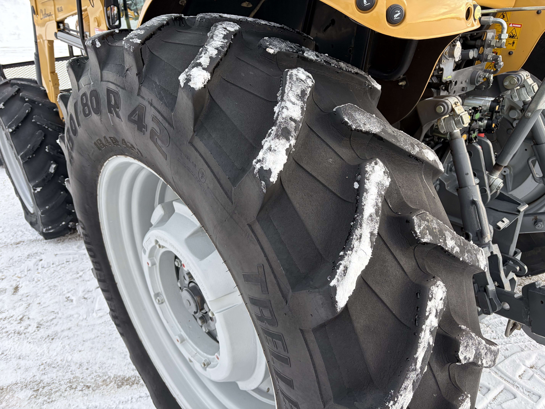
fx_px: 409
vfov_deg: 53.1
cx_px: 272
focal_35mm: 26
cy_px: 204
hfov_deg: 67.3
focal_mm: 5.96
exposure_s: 1/121
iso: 40
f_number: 1.6
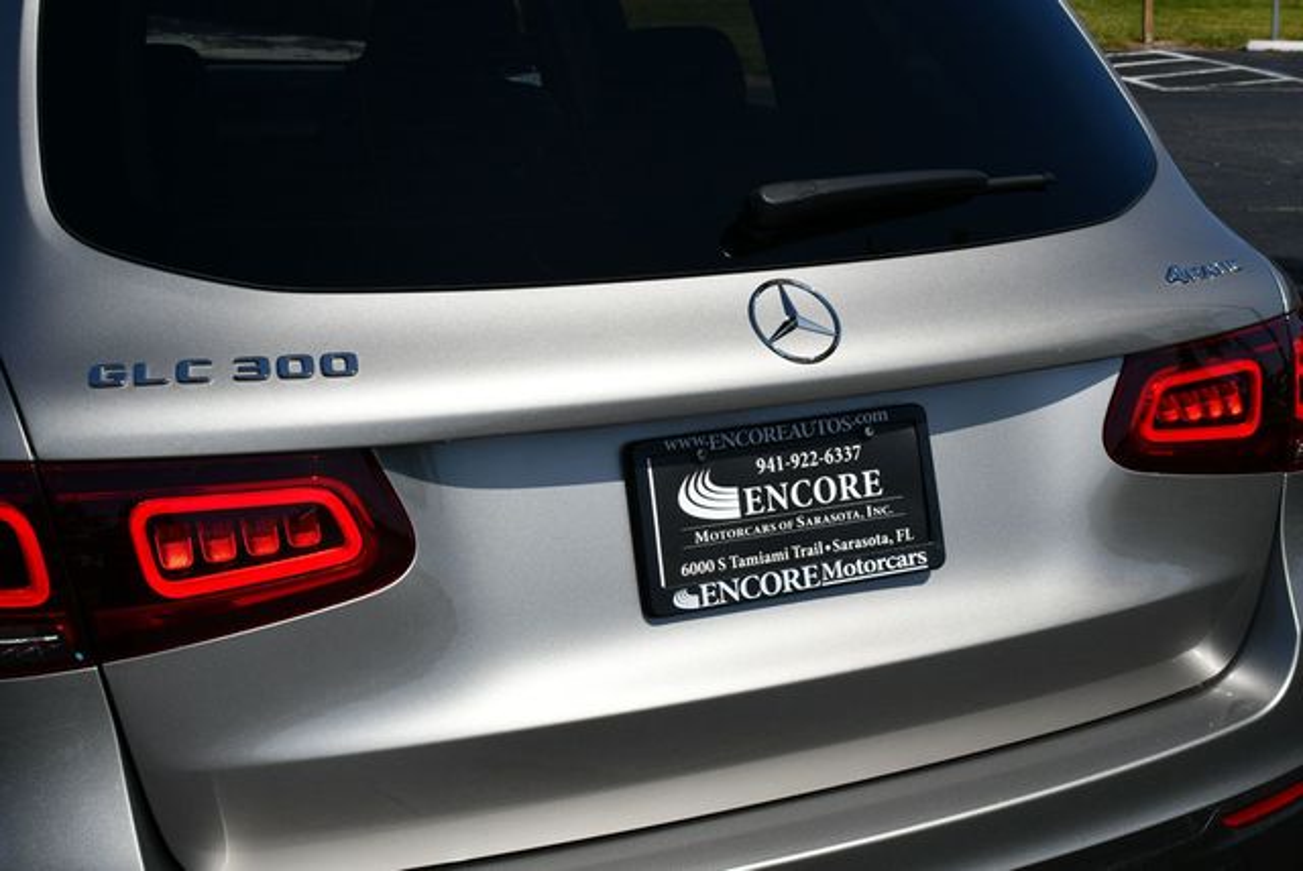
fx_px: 2174
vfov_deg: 22.7
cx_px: 652
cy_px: 436
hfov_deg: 33.4
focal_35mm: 60
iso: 100
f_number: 11
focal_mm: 30
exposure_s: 1/500
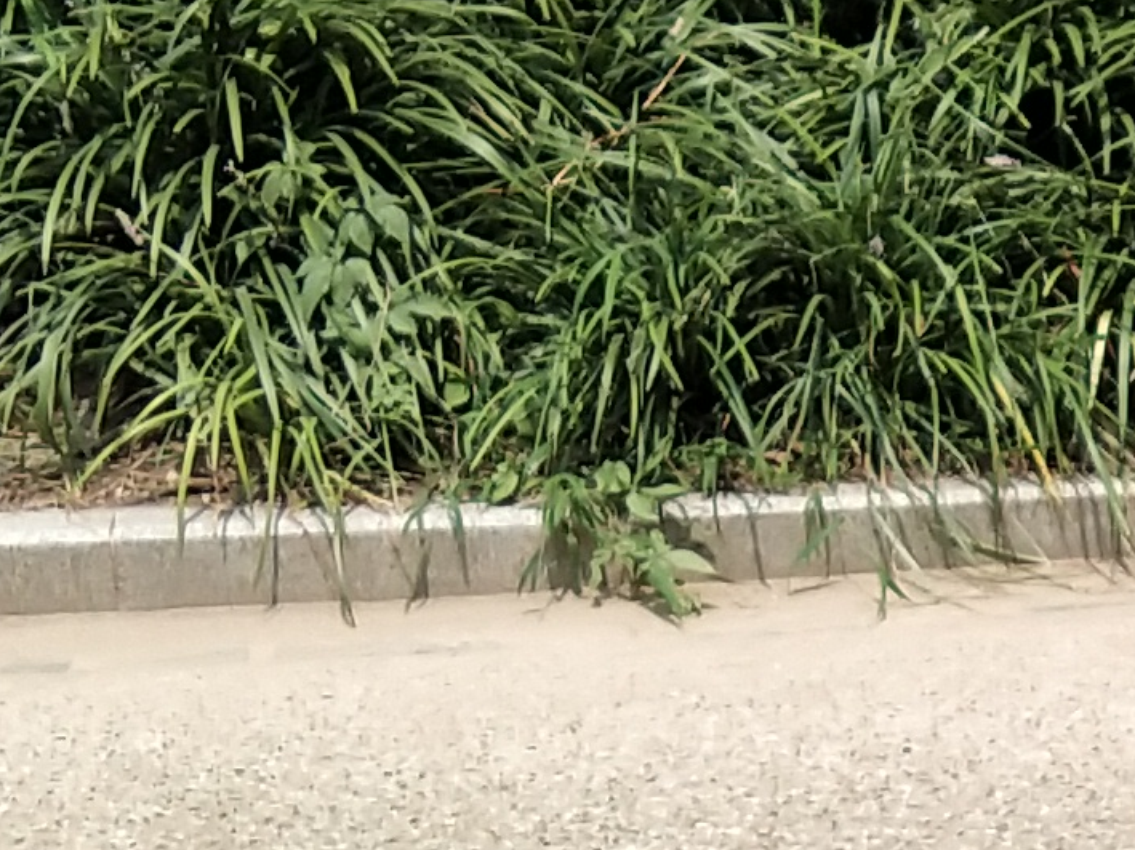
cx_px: 2019
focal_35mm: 182
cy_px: 1281
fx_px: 5964
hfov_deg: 10.3
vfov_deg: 8.0
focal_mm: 3.69
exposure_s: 1/699
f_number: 2.2
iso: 50
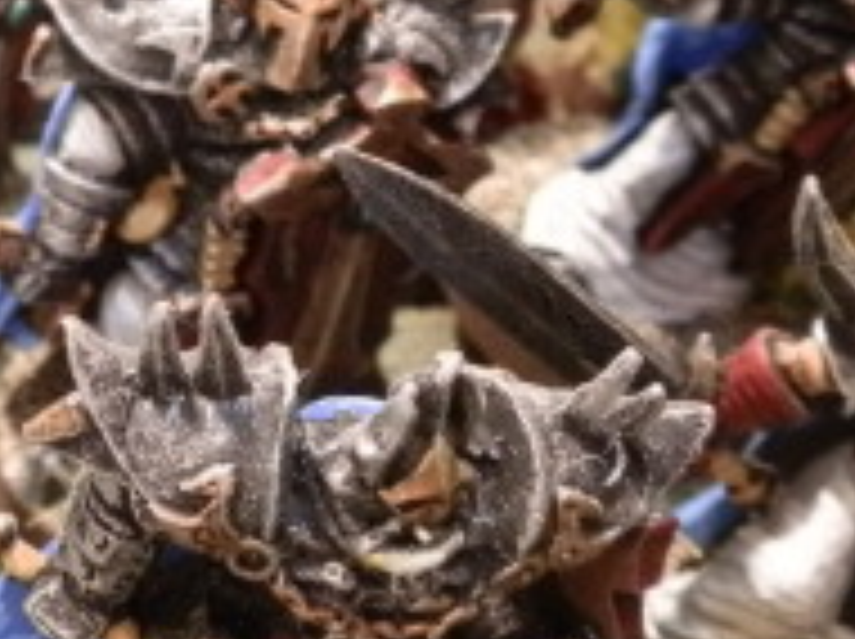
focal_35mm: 79
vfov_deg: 18.3
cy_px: 54
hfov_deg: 23.7
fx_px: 1949
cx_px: 4
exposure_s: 1/40
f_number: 3.1
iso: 400
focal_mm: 5
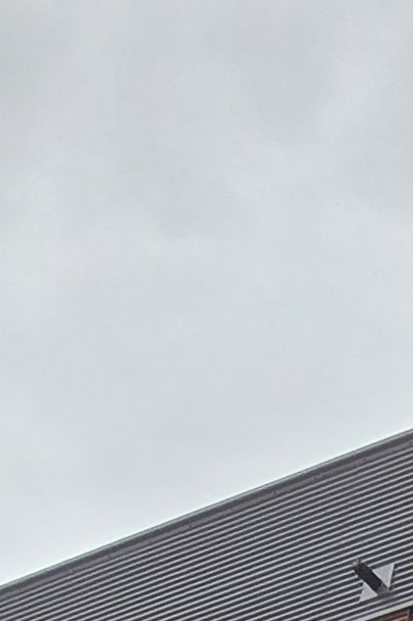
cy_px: 1518
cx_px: 1186
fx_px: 1532
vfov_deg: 14.4
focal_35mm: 89
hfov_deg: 11.0
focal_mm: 2.2
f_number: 2.2
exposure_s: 1/1126
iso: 50
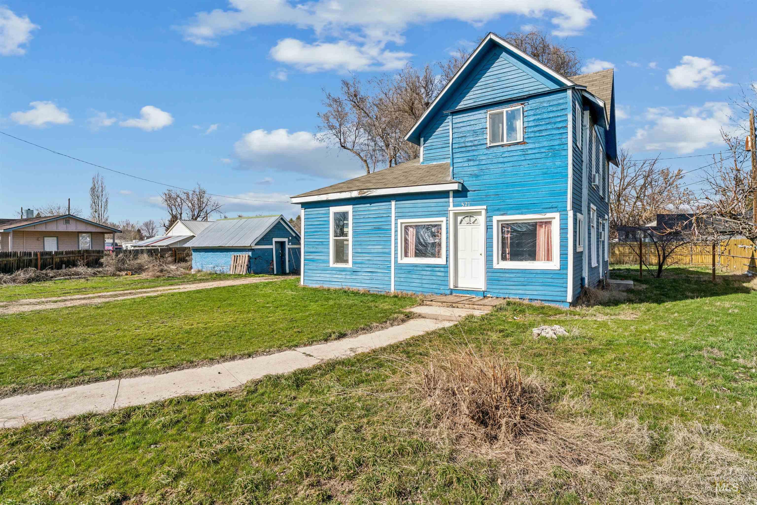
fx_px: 387
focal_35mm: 18
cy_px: 252
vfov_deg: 66.2
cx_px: 378
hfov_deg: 88.7
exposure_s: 1/800
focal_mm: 18.4
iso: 400
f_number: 13
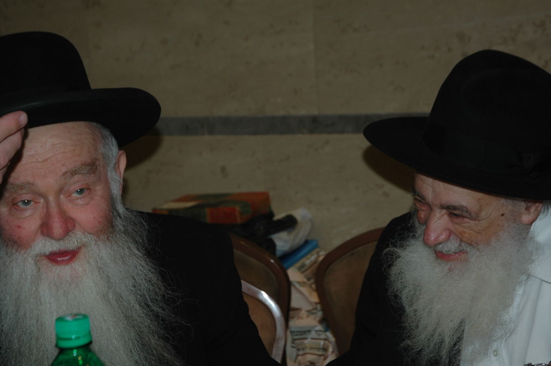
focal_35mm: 84
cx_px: 287
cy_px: 186
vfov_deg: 16.2
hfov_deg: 24.2
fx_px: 1284
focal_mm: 48
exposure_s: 1/60
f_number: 4.5
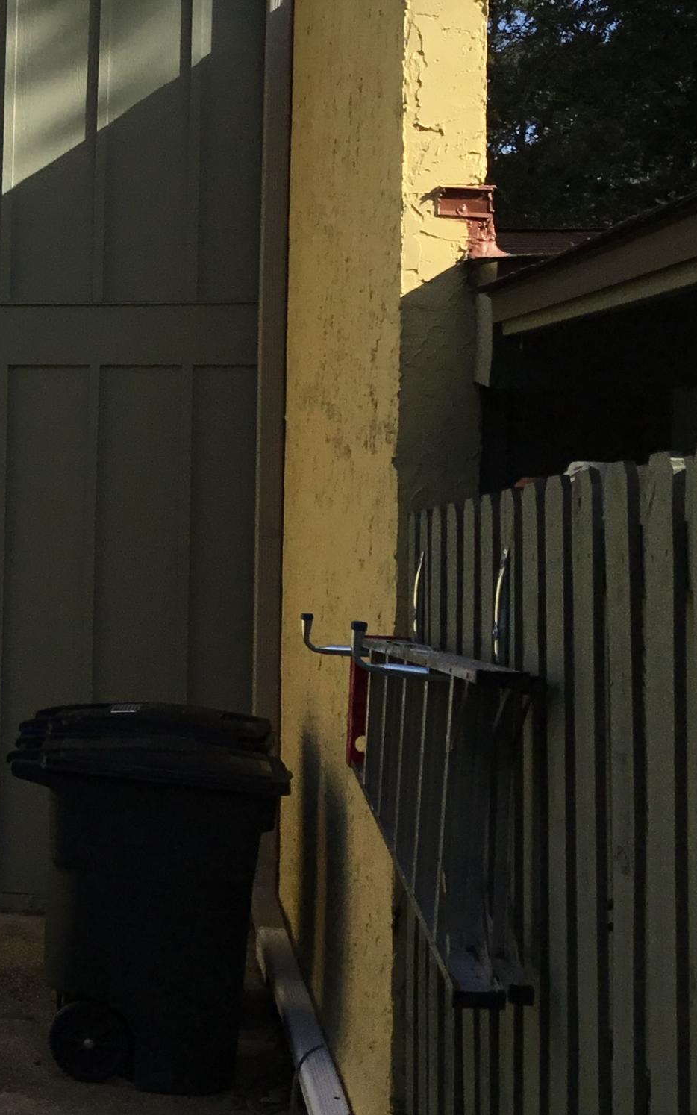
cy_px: 457
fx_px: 2006
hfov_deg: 17.6
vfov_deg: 31.0
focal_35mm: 66
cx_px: -369
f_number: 2.4
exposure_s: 1/1567
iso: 25
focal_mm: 3.3
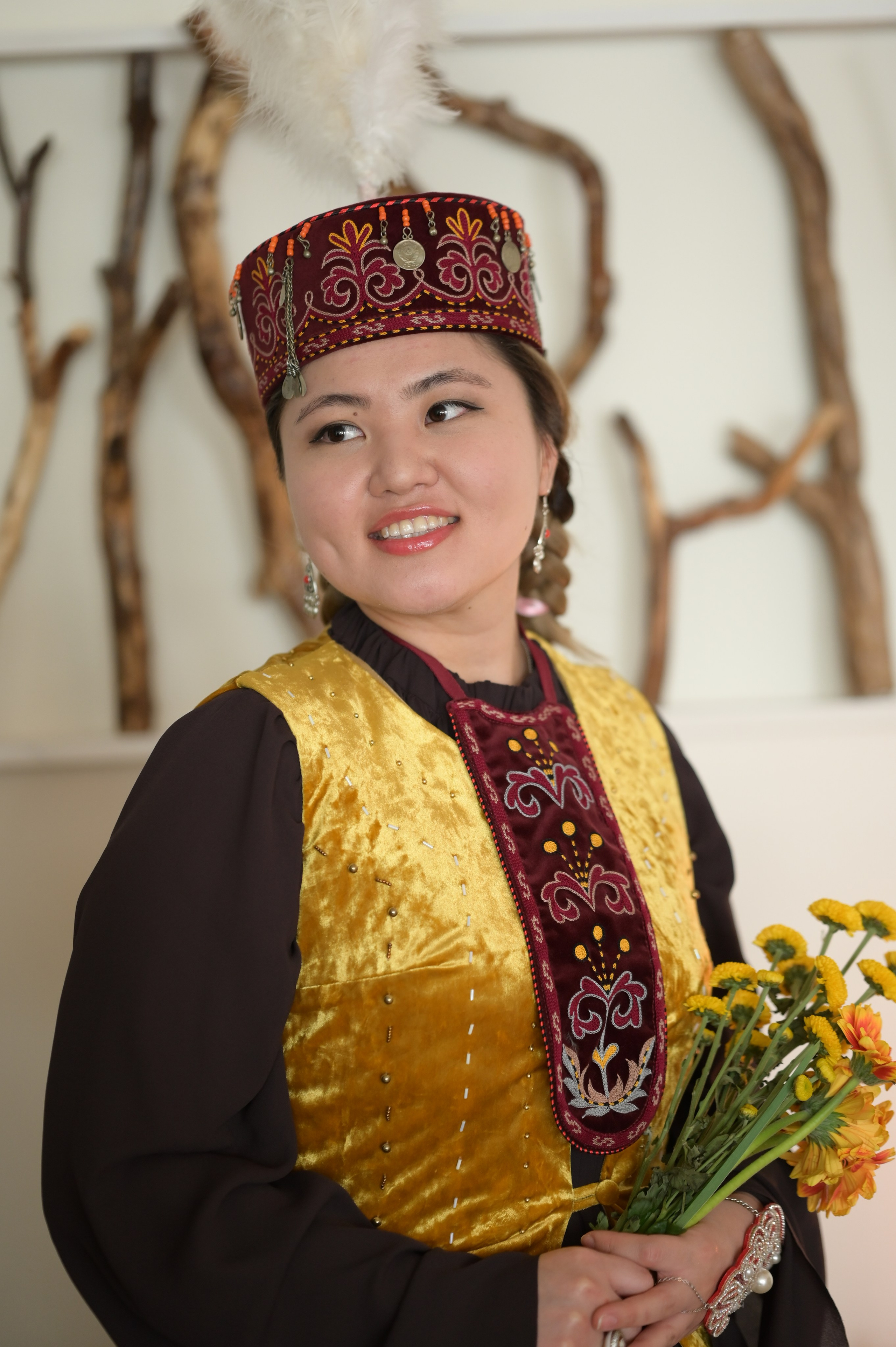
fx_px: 3178
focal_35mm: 85
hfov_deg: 16.0
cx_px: 448
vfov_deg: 23.9
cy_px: 674
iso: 1000
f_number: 1.8
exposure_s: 1/320
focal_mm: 85
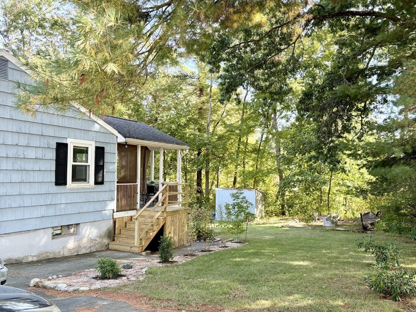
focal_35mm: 30
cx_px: 238
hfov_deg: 59.7
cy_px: 172
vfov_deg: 46.8
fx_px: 361
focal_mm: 5.96
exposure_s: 1/177
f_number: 1.6
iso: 40
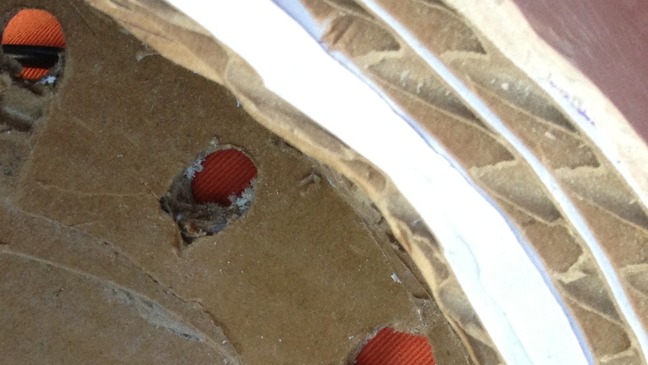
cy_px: 642
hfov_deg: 18.0
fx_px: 1908
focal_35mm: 111
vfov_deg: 10.3
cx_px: -196
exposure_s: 1/120
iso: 80
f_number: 2.4
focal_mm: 4.28
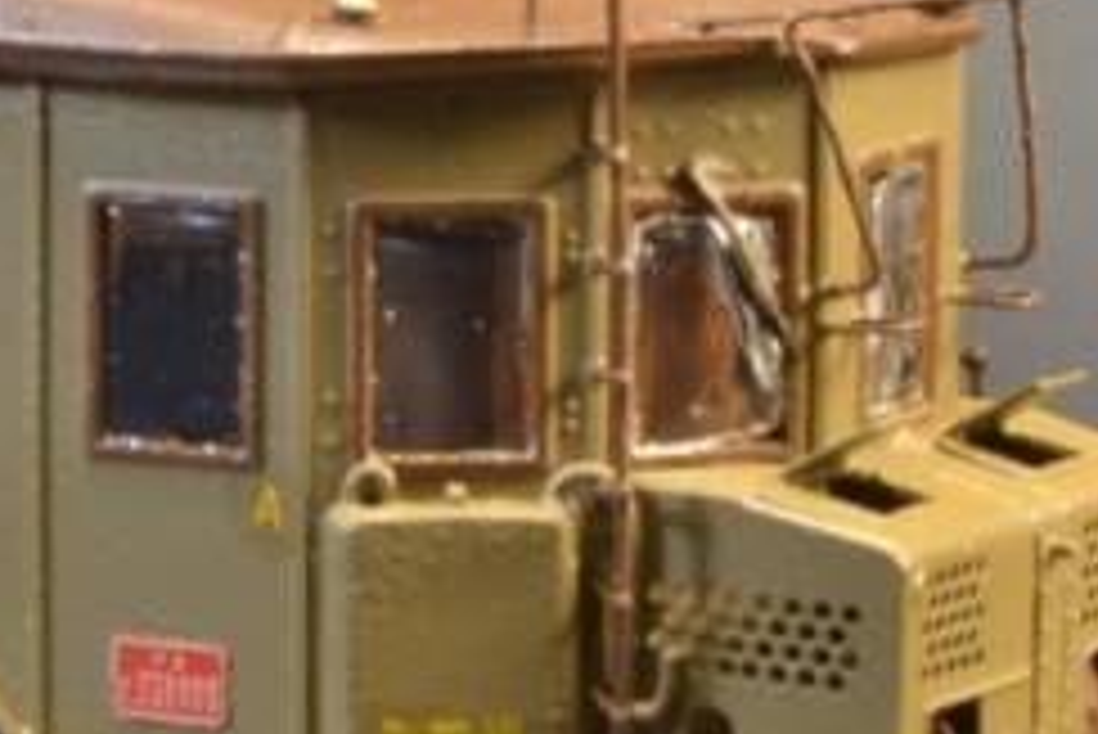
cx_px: -295
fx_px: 6918
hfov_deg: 8.9
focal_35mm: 227
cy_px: 243
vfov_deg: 6.1
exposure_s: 1/1.6
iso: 100
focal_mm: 45
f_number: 20
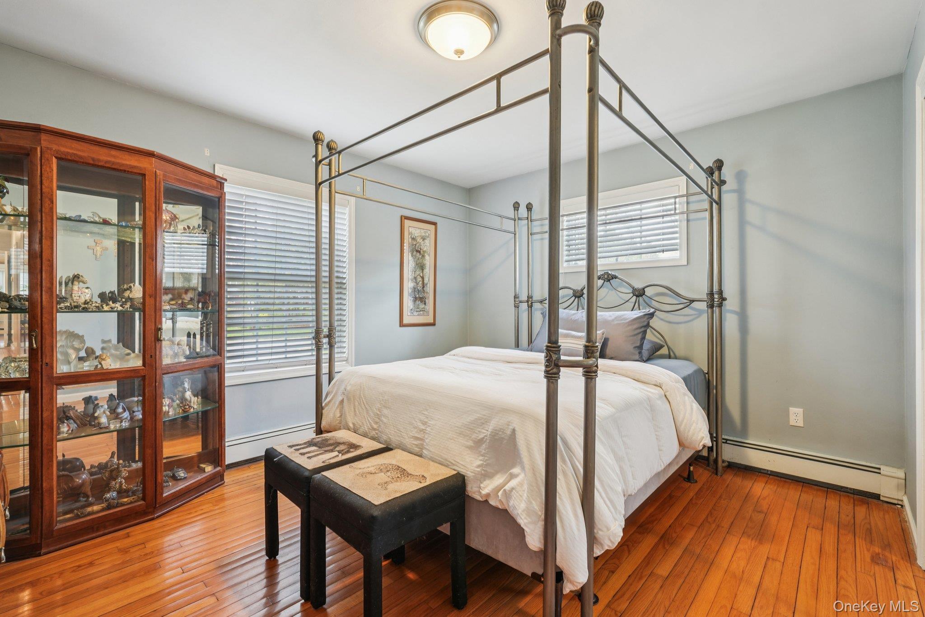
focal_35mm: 16
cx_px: 462
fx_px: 411
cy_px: 308
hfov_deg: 96.7
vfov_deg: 73.7
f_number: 8
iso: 400
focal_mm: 16
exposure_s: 1/5
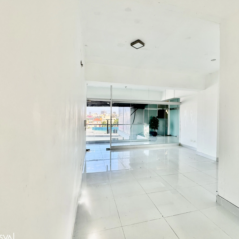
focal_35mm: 17
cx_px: 127
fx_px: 133
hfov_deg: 83.9
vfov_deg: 84.0
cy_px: 119
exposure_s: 1/224
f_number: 2.2
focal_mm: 2.22
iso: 40
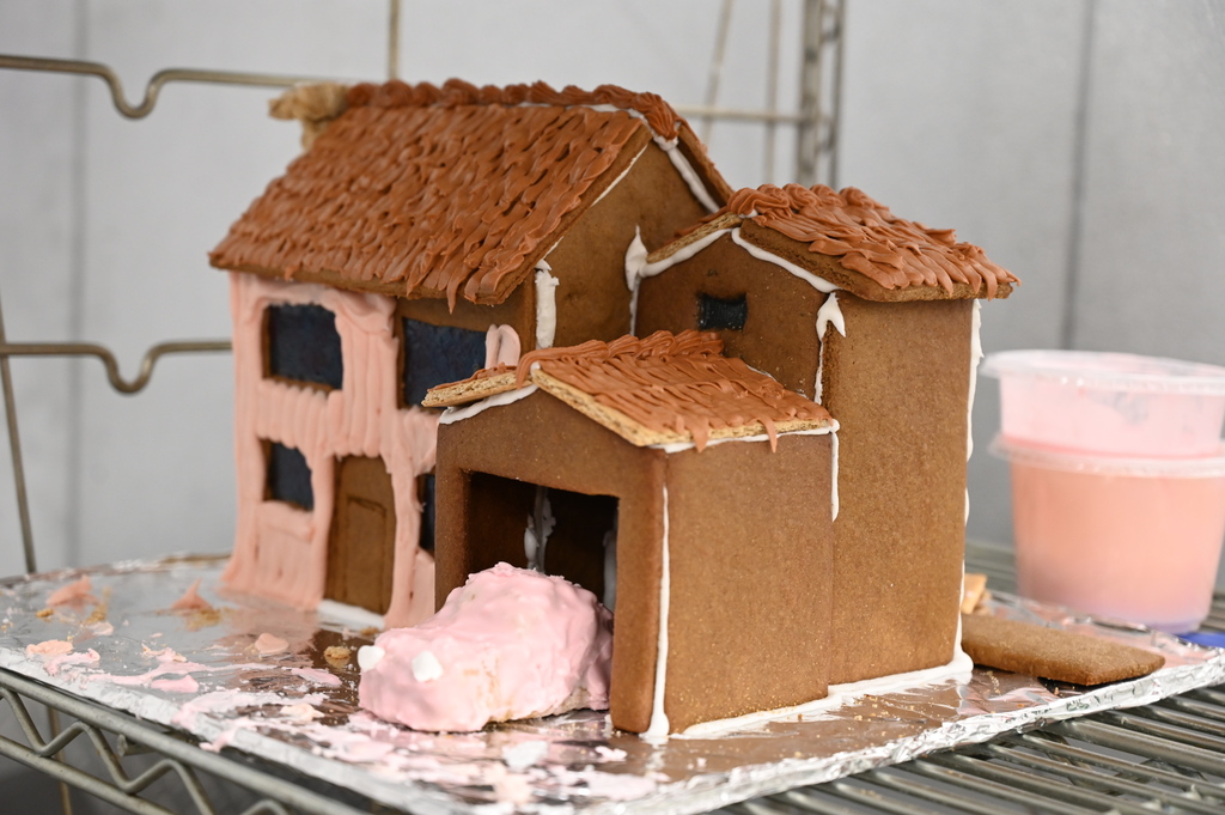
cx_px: 612
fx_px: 2040
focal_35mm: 60
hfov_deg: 33.4
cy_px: 408
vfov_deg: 22.6
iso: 1800
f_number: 4
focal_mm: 60
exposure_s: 1/125
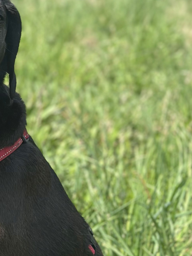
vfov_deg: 13.2
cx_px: -41
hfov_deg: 9.8
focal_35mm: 149
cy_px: 59
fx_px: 1102
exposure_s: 1/1721
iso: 80
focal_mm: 6.86
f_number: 1.78
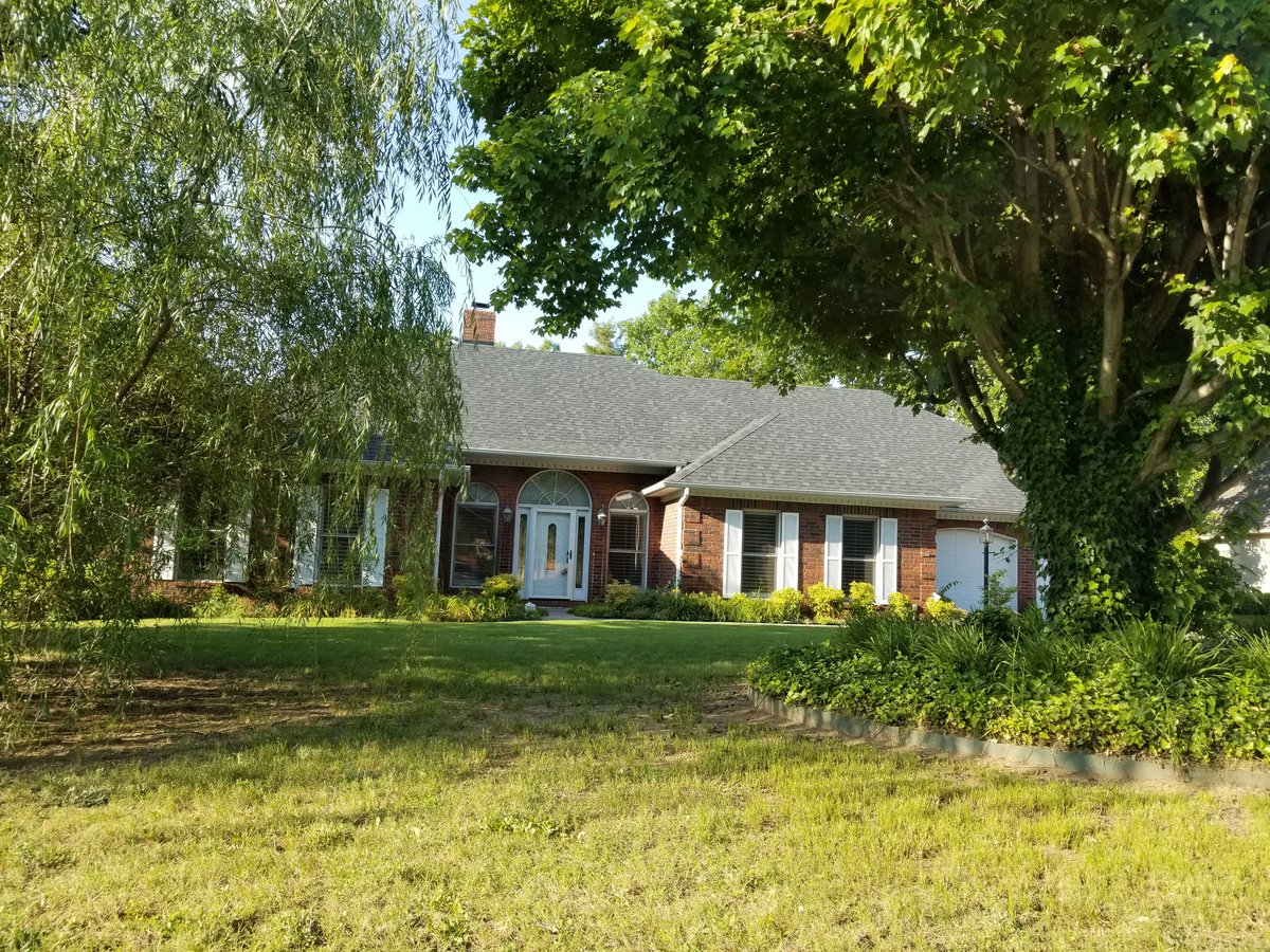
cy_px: 476
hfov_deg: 67.3
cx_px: 635
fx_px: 954
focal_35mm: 26
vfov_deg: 53.1
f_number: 1.7
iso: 50
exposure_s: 1/196
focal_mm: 4.3
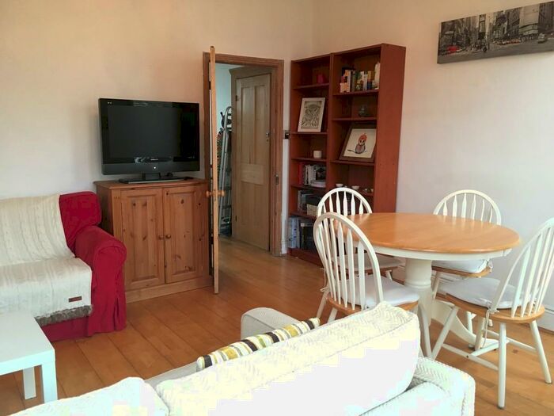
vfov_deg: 48.2
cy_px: 208
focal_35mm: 29
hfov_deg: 61.7
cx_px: 277
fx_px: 464
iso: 200
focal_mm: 4.15
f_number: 2.2
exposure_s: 1/33
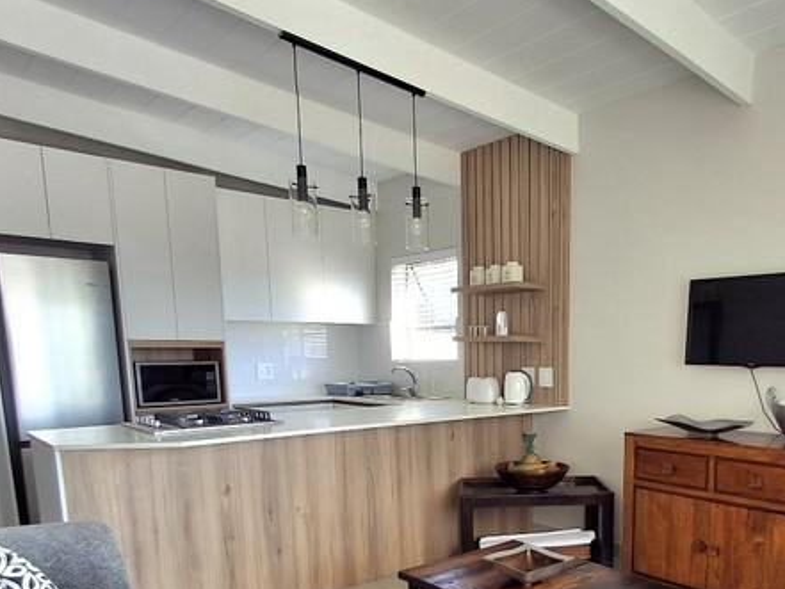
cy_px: 477
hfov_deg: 60.6
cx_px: 506
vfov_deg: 45.6
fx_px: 658
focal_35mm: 29
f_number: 2.2
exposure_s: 1/100
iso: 40
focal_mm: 1.64
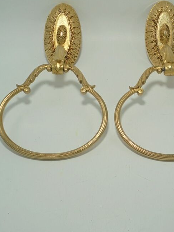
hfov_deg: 27.4
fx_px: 355
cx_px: 115
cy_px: 88
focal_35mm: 53
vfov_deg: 36.0
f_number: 4.2
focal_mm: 6.9
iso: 100
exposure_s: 1/80
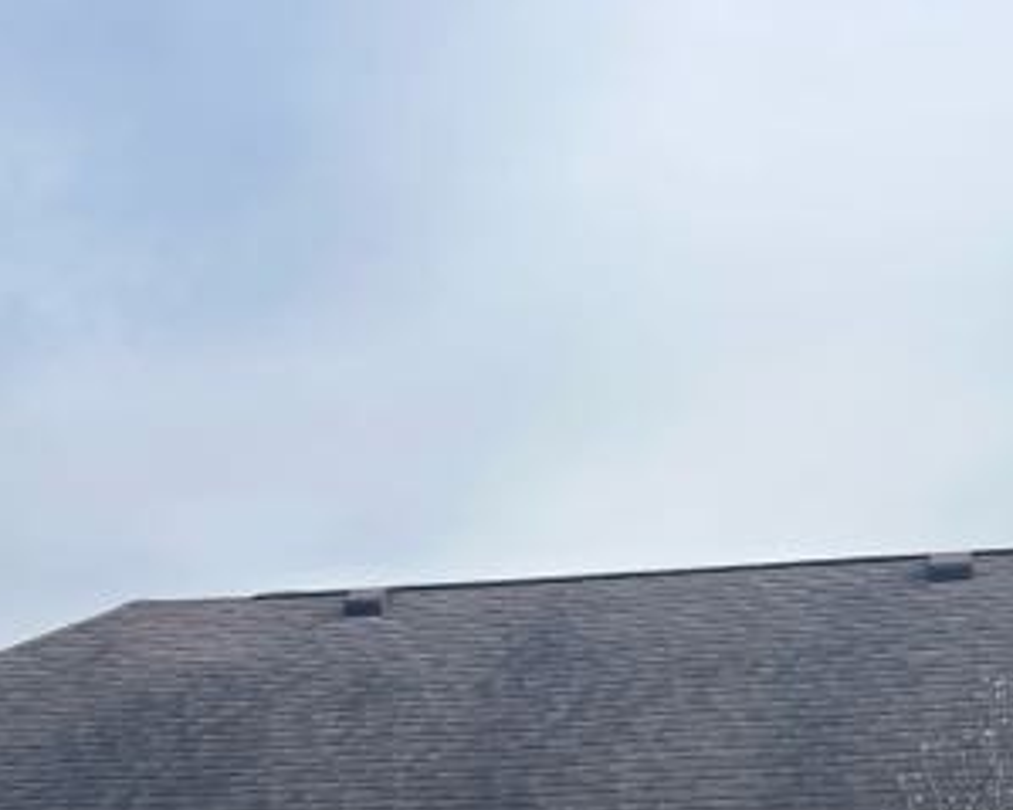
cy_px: 1001
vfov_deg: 20.1
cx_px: 373
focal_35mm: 71
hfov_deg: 26.7
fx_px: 2128
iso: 50
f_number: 1.6
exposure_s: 1/2825
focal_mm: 5.1
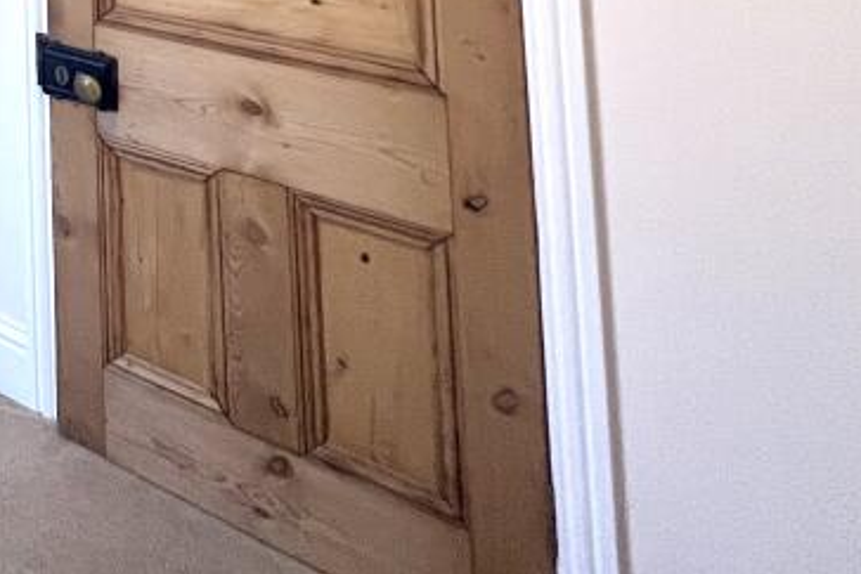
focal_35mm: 38
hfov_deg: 34.1
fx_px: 909
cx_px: -289
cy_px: -331
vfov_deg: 24.9
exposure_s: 1/50
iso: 125
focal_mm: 1.57
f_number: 1.8
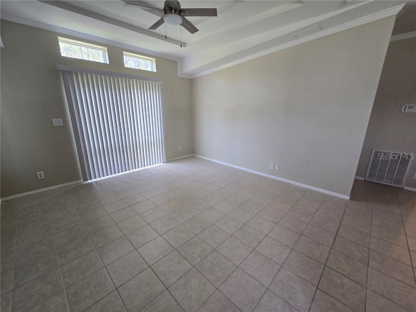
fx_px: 156
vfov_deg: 89.9
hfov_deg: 106.2
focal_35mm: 13
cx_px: 208
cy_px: 156
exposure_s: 1/60
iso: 80
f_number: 2.2
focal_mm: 2.2
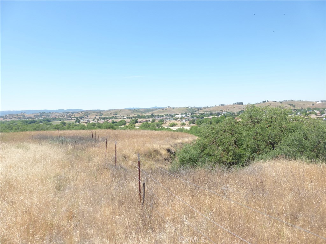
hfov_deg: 71.6
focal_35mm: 24
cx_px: 163
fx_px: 226
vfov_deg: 56.8
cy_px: 122
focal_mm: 4.3
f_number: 4
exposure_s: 1/500
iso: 100
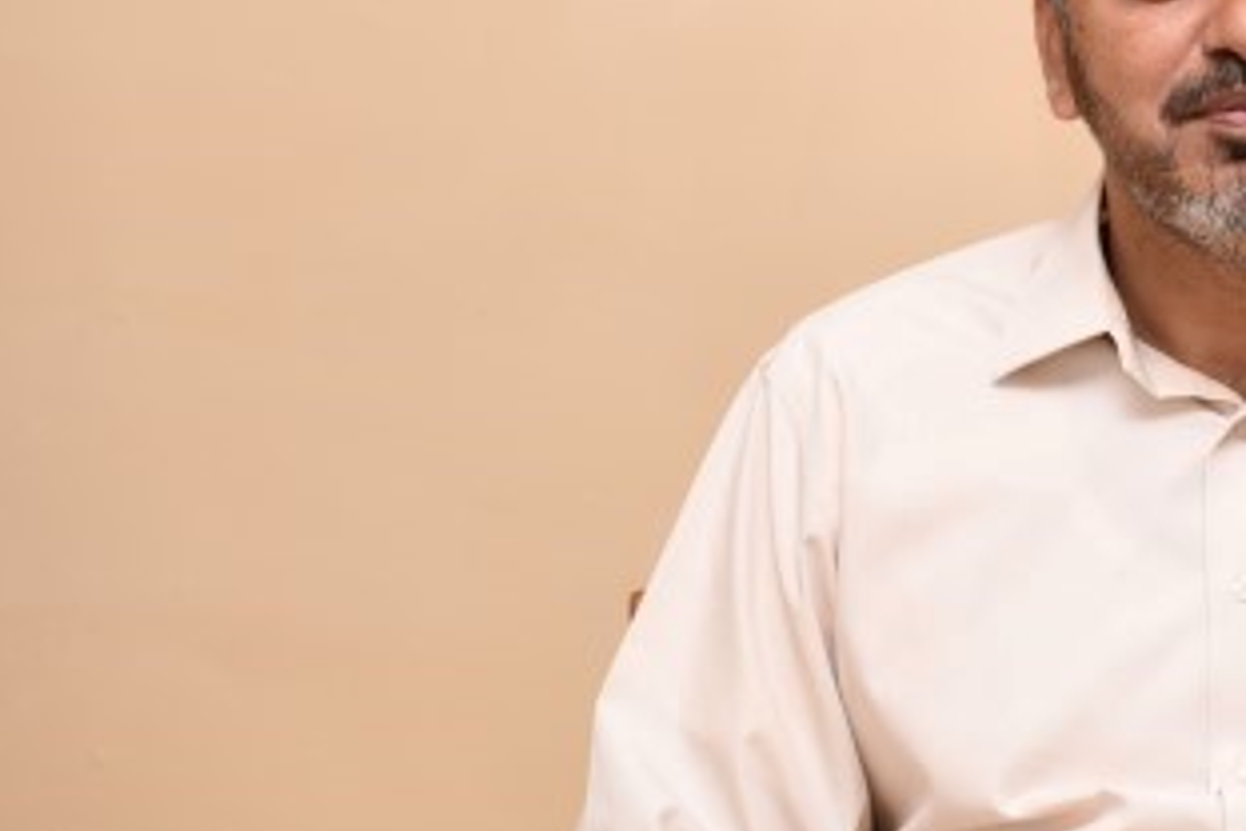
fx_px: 4949
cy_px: 220
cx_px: 1284
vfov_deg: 9.6
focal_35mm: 143
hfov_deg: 14.1
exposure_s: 1/100
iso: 640
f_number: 5
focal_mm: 62
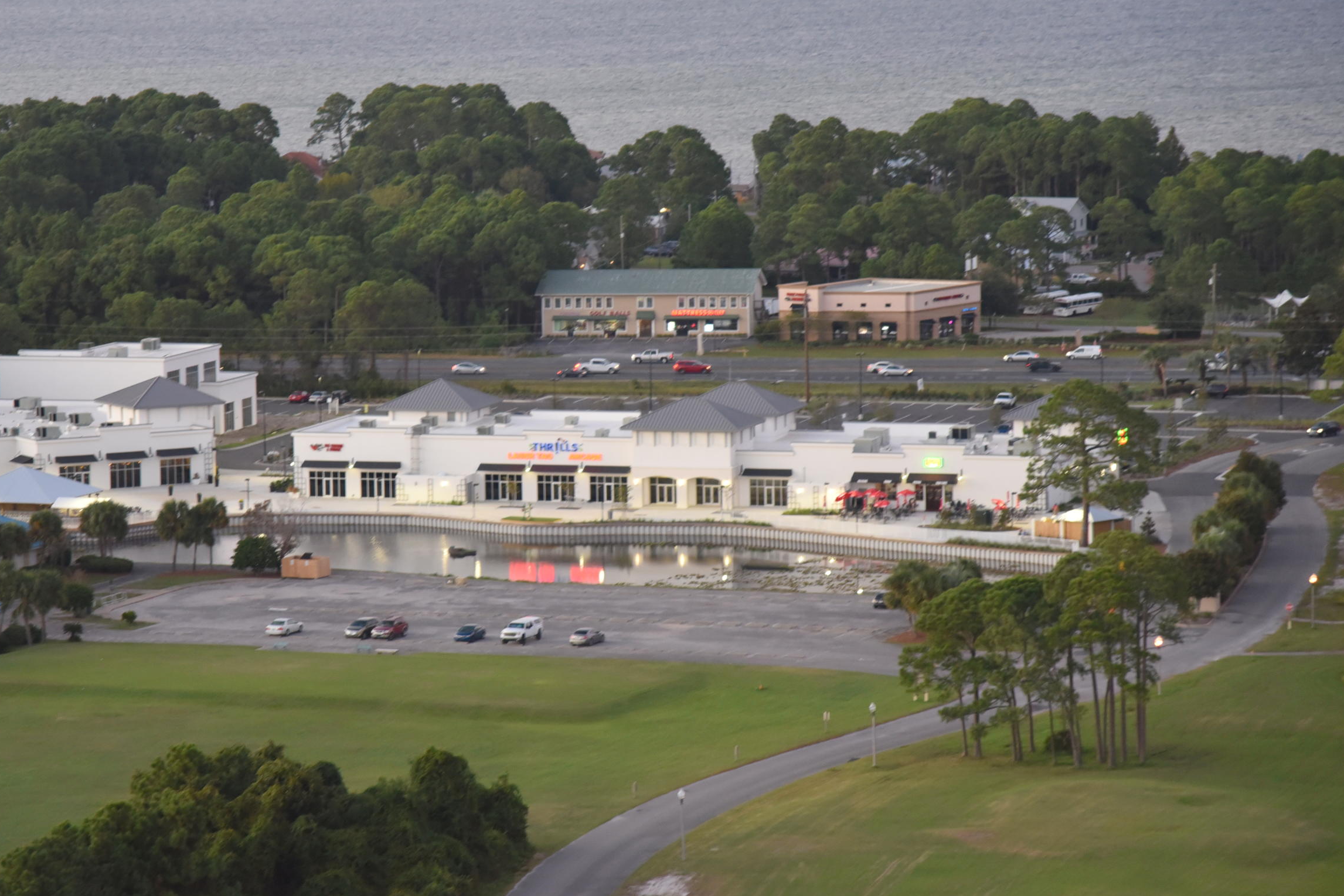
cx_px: 533
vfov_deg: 8.7
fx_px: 5862
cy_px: 382
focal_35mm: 157
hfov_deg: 13.1
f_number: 4
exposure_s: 1/125
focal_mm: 120
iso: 2000
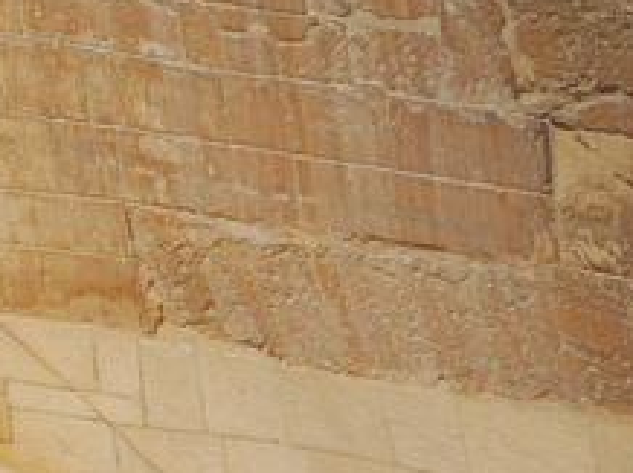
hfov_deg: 2.8
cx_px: -354
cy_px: 618
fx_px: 12713
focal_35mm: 696
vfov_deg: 2.1
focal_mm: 150
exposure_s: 1/800
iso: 100
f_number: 5.6
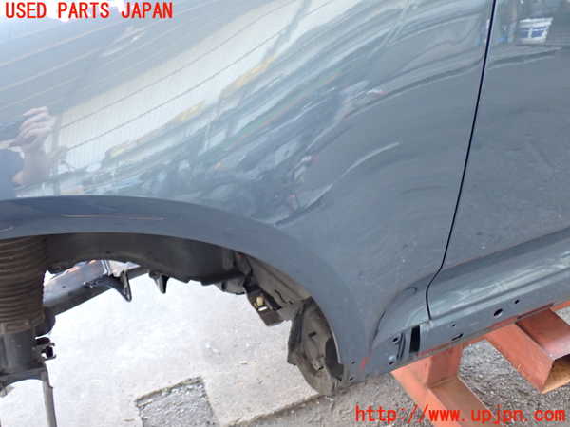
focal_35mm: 38
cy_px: 214
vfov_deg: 37.7
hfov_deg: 49.0
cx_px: 285
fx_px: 626
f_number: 2.7
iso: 500
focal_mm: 6.83
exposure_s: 1/40
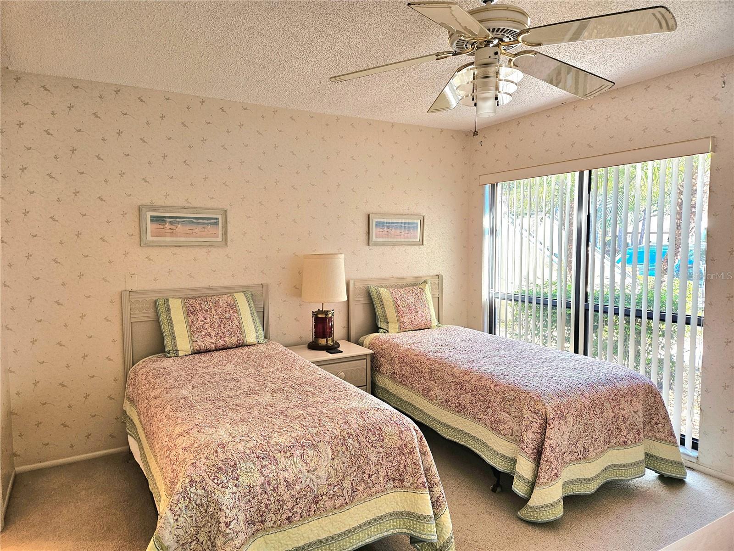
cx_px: 367
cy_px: 276
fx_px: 488
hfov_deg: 73.9
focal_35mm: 23
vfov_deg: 58.9
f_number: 1.8
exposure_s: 1/120
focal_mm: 5.4
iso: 125
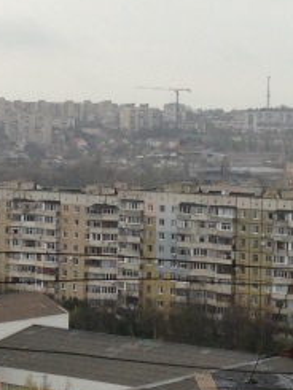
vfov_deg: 14.3
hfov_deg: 10.7
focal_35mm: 138
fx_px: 1556
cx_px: 54
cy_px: 129
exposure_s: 1/323
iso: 50
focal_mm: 4.13
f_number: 2.4
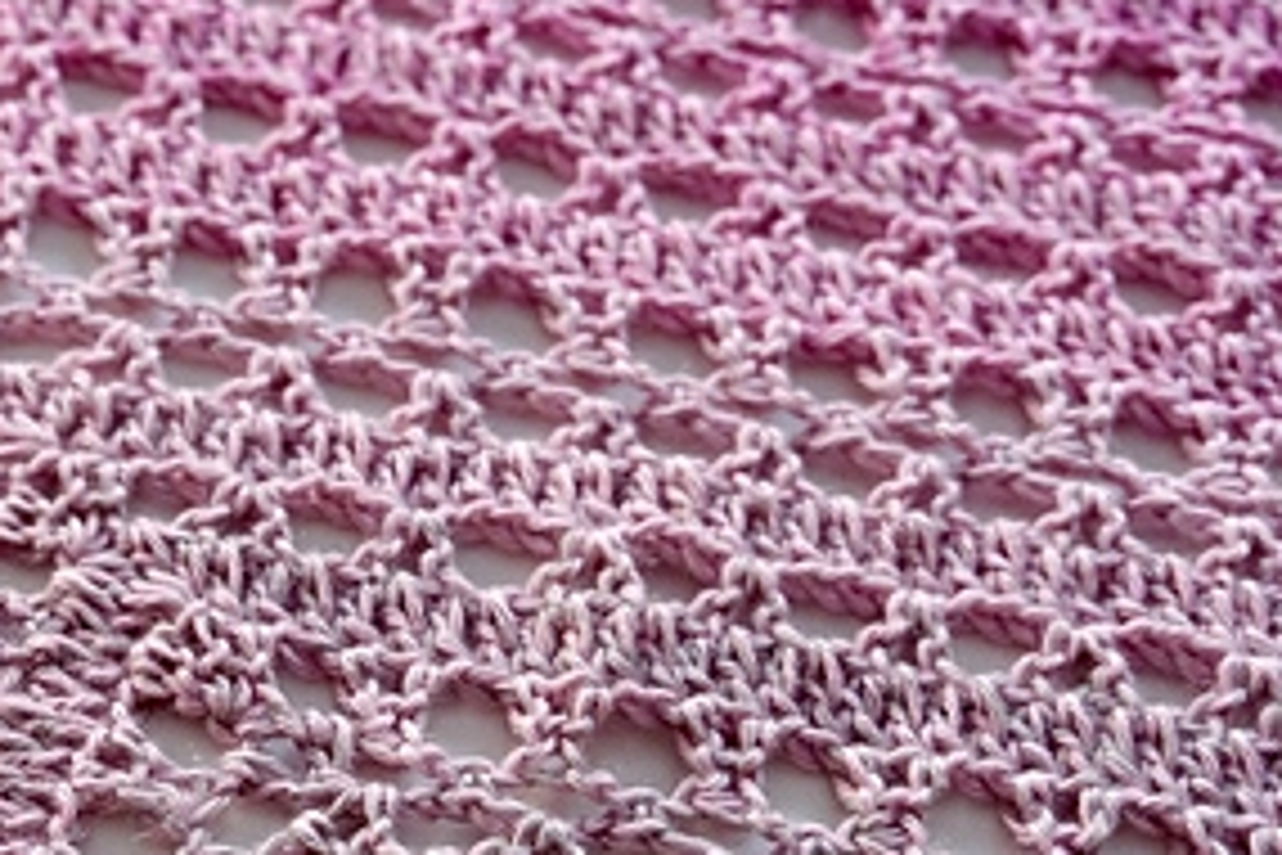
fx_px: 2955
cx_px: -144
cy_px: 745
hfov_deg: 23.0
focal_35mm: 83
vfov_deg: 16.3
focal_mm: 24.7
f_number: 4
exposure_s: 1/125
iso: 1250
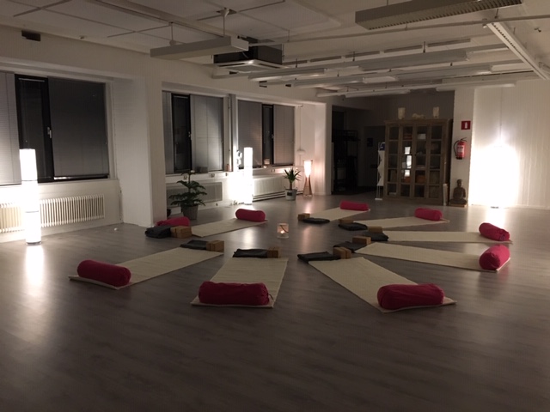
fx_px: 461
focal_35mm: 29
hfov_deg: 61.7
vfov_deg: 48.2
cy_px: 206
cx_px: 275
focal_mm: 4.15
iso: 200
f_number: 2.2
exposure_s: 1/20
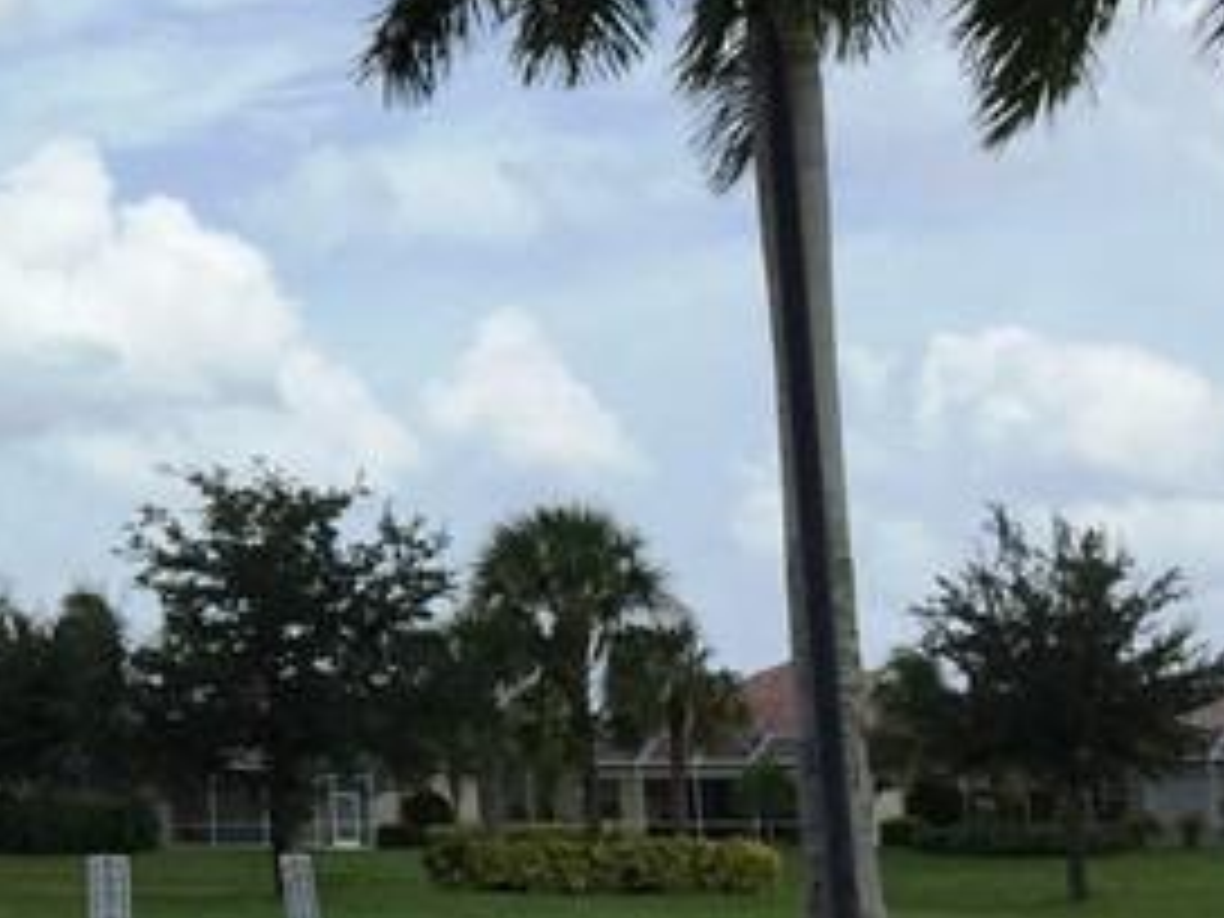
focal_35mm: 109
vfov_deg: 13.5
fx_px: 3854
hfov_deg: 16.5
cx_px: -590
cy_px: 90
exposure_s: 1/3049
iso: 32
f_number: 2.2
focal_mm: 4.15
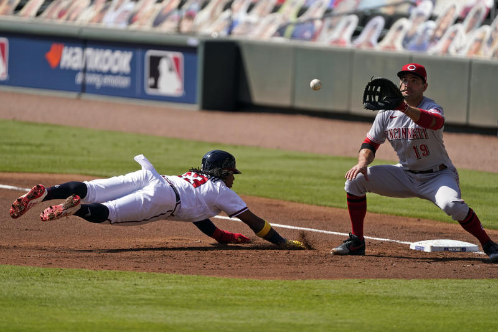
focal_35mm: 600
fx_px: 8298
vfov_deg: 2.3
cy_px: 166
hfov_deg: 3.4
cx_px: 249
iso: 250
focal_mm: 600
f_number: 4
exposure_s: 1/2000
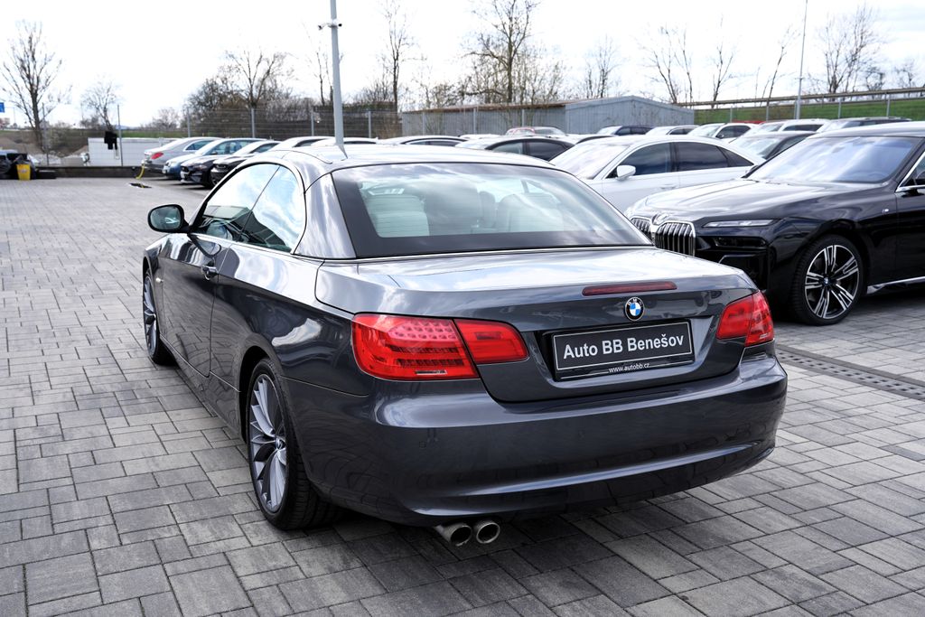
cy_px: 308
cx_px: 462
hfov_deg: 55.8
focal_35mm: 34
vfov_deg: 38.9
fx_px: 874
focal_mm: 34
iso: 100
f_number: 6.3
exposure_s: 1/200
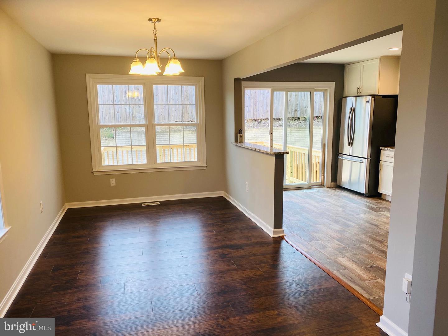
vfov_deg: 53.1
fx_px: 336
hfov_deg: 67.3
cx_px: 224
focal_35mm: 26
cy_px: 168
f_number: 1.8
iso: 80
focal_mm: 4.25
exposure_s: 1/120
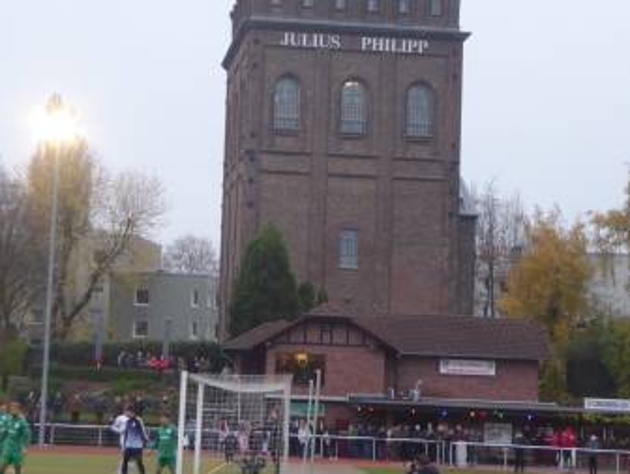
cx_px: 210
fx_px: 1586
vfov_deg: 17.0
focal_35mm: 87
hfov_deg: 22.4
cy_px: 227
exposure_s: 1/60
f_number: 4.4
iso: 320
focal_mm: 11.7
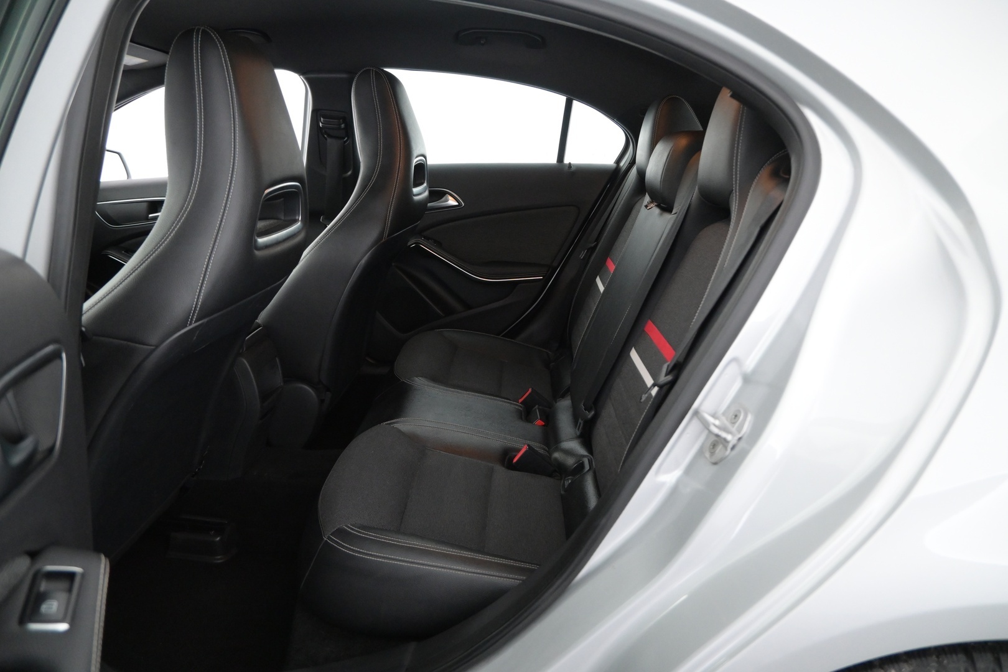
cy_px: 336
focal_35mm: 24
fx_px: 672
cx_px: 504
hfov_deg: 73.7
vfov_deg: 53.1
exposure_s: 1/50
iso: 2500
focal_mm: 16
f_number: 3.5
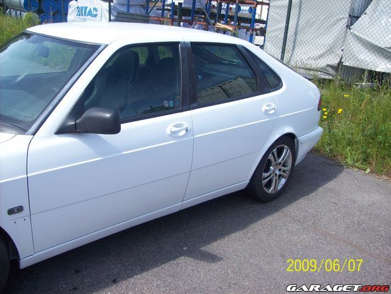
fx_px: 407
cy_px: 147
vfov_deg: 39.7
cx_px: 196
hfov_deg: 51.4
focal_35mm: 36
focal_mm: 6
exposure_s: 1/637
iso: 80
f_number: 2.7
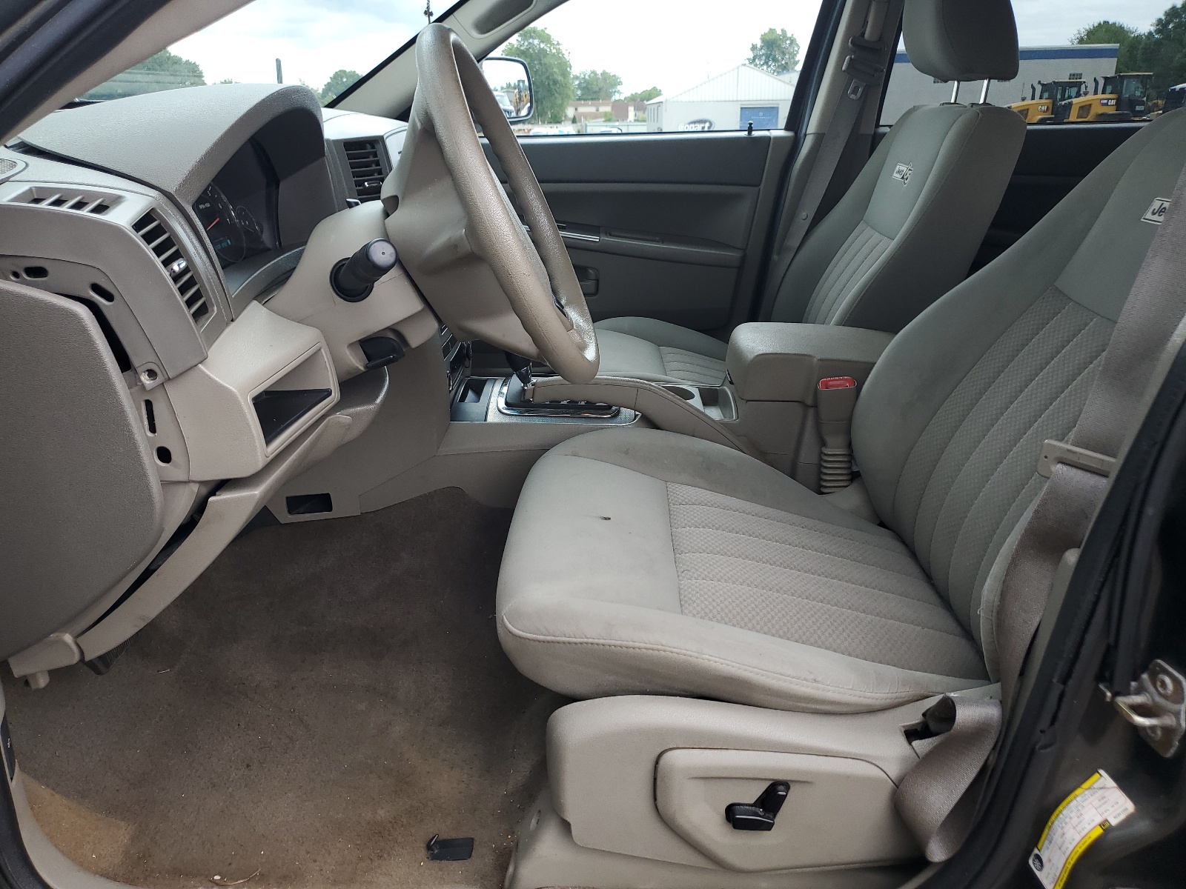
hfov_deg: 67.3
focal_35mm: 26
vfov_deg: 53.1
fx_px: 891
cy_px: 444
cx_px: 593
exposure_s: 1/256
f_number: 1.5
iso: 50
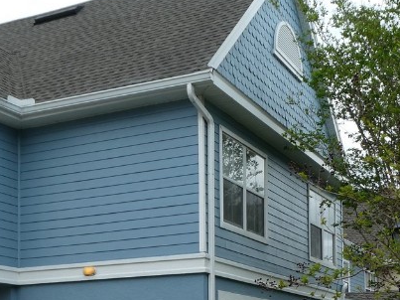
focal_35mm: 61
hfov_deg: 31.6
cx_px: 235
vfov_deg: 22.5
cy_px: 337
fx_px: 705
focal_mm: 4.3
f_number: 3.3
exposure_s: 1/500
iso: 80
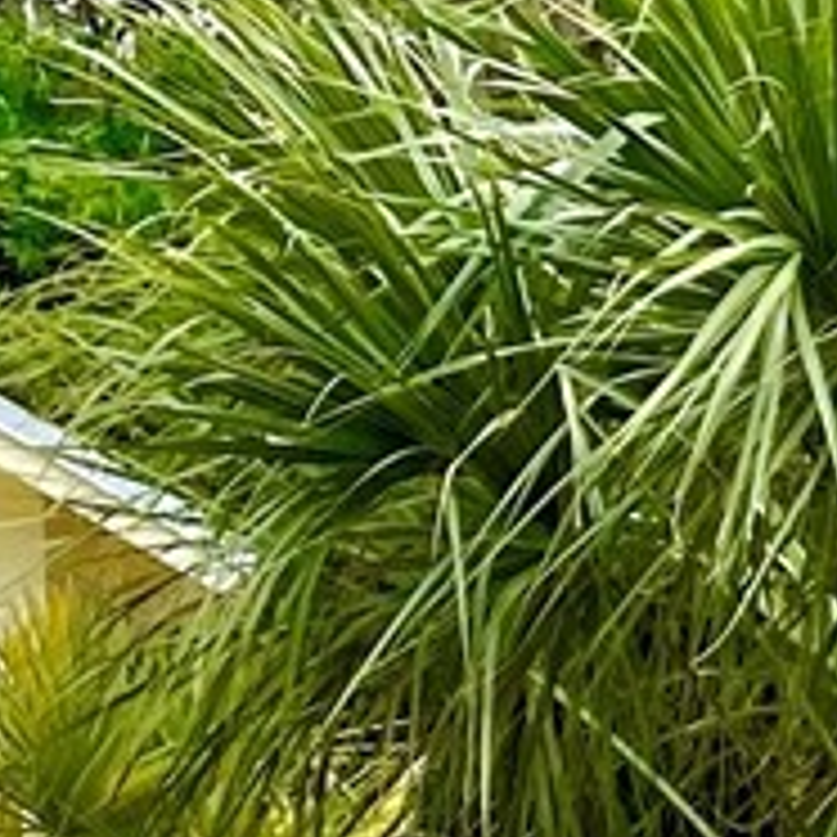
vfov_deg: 8.8
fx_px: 5417
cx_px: 3218
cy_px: 945
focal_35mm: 198
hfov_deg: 7.0
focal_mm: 4.25
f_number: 1.8
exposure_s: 1/651
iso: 32
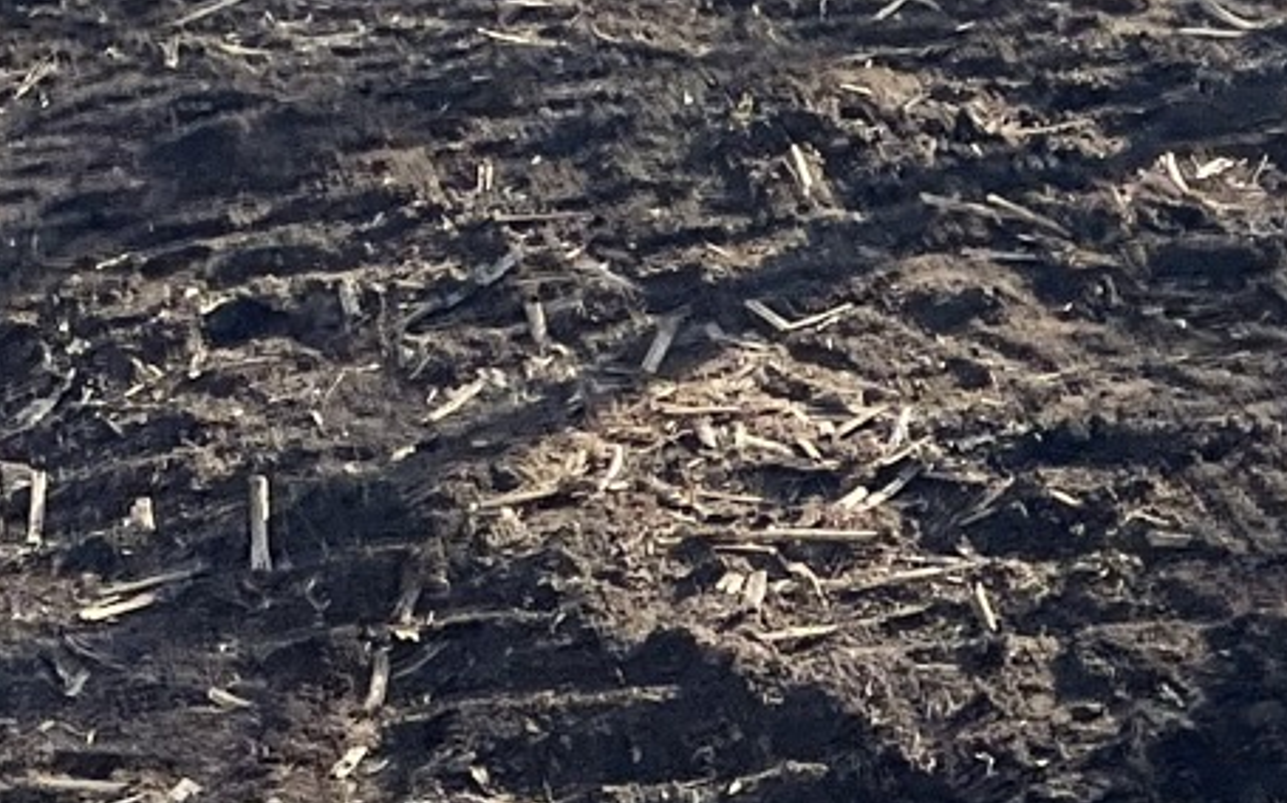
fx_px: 4348
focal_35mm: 124
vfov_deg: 9.3
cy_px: -1227
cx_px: 1262
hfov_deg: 16.5
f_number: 1.6
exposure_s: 1/2012
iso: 32
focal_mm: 5.1
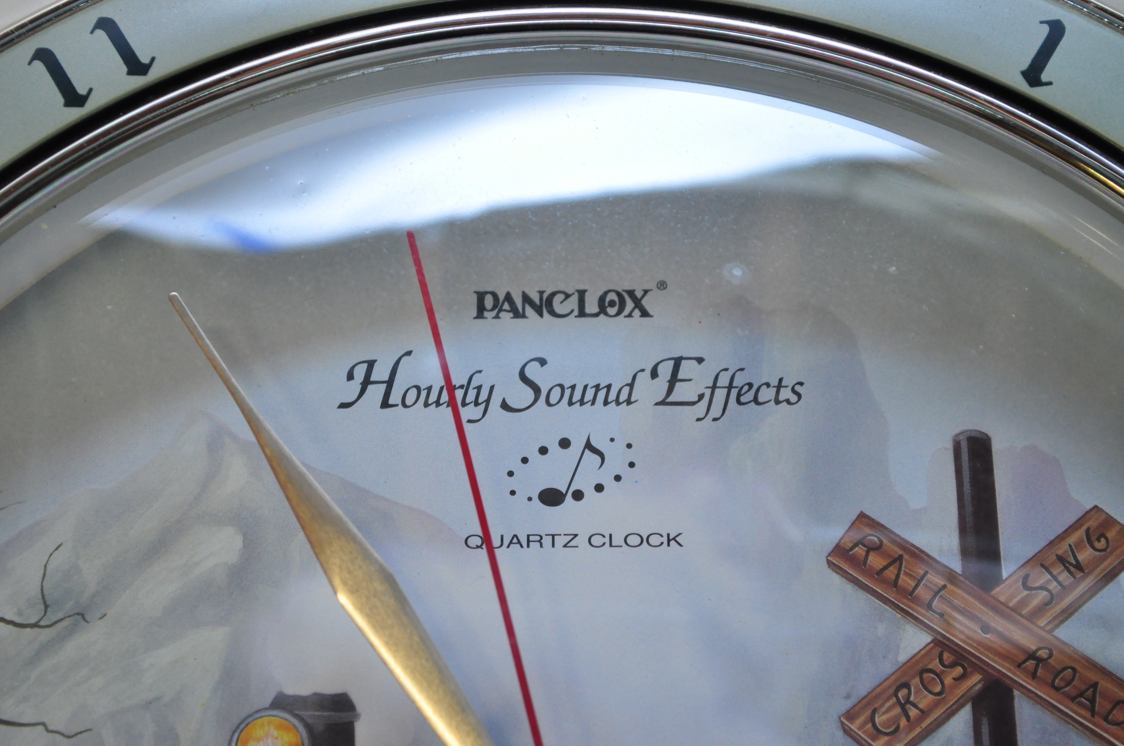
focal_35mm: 82
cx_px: 562
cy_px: 373
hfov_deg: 24.6
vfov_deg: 16.5
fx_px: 2573
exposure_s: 1/100
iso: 1000
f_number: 5.6
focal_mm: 55
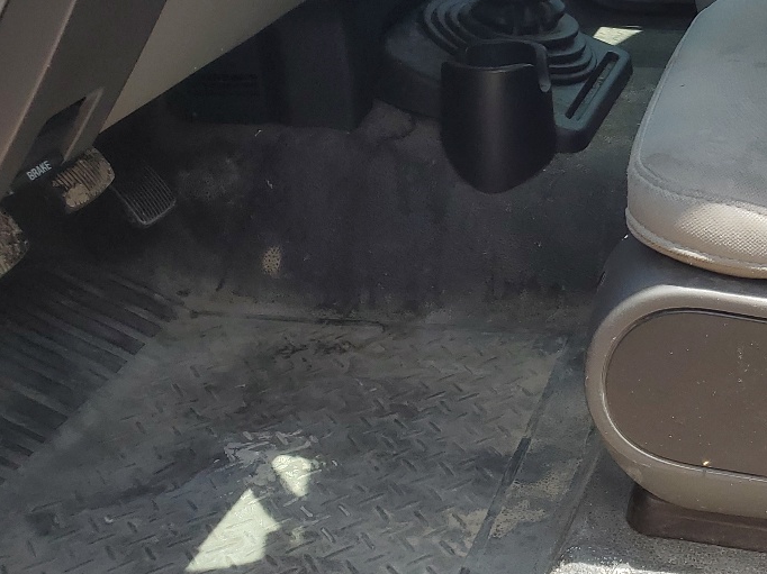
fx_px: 1351
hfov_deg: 29.5
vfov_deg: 22.6
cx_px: 771
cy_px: -63
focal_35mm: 61
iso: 50
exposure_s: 1/1111
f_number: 1.5
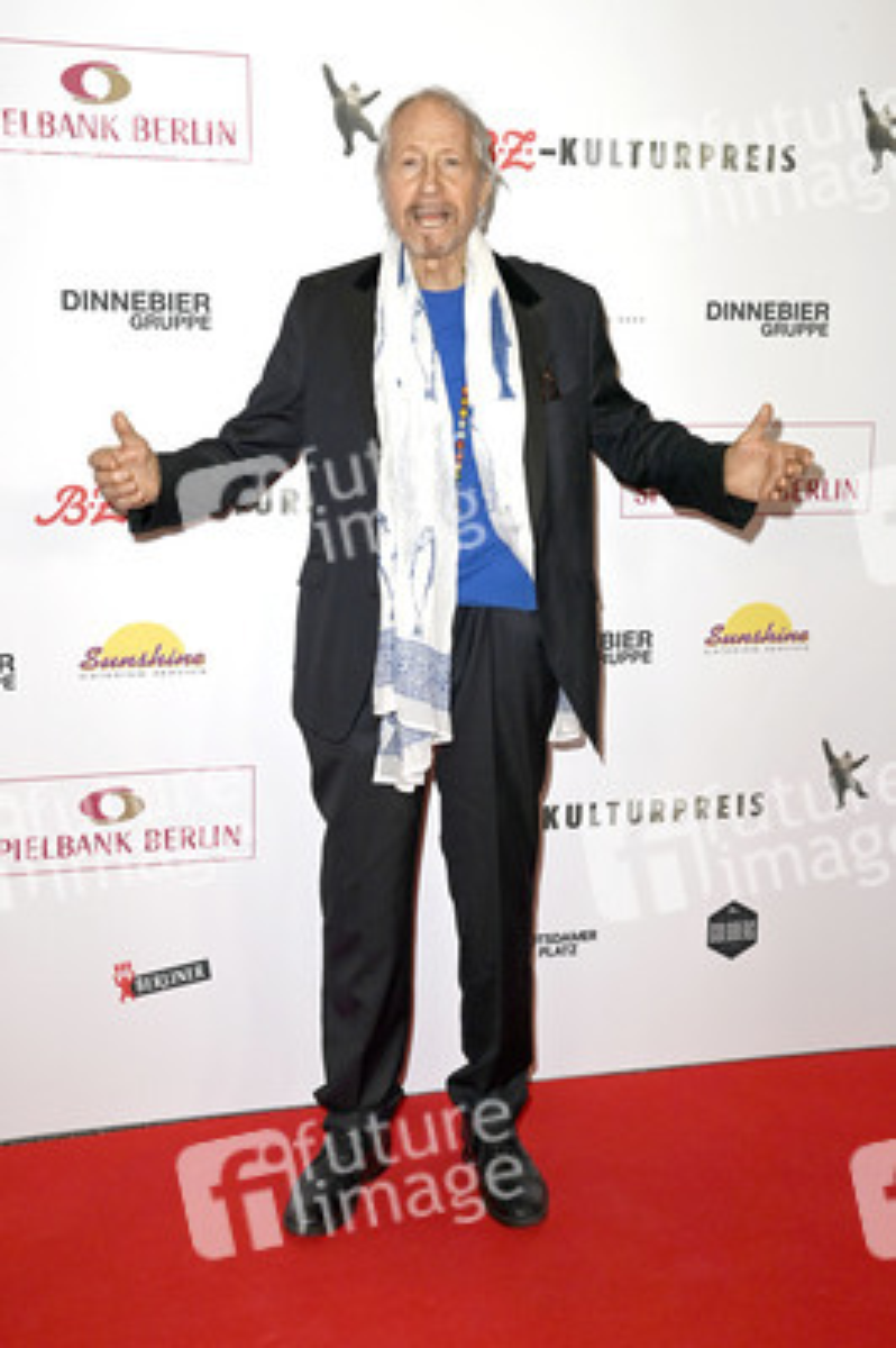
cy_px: 674
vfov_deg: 44.5
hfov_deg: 30.5
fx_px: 1645
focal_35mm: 44
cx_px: 448
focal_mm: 44
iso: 640
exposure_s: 1/250
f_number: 7.1
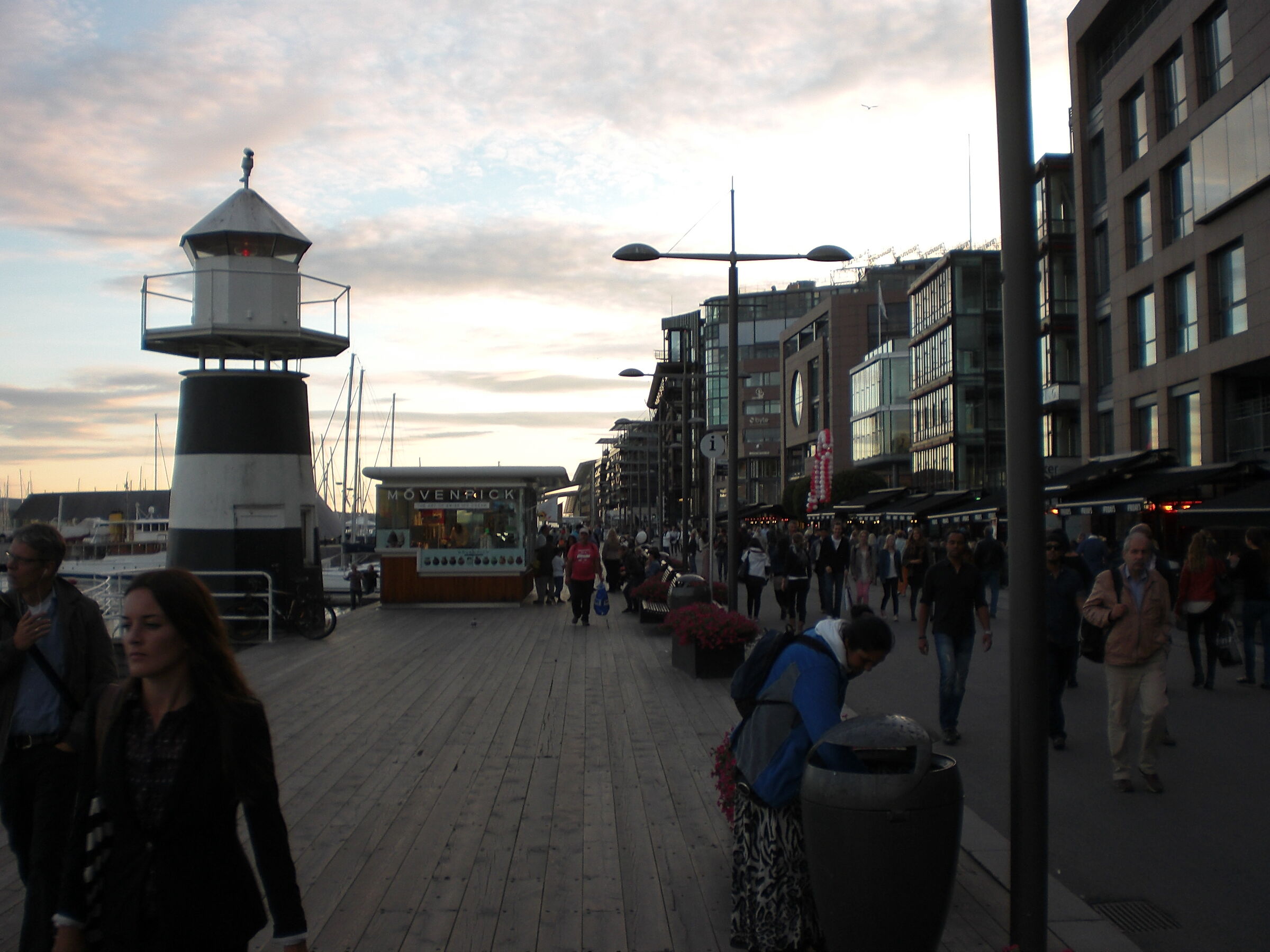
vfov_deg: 39.7
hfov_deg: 51.4
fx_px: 1321
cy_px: 476
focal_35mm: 36
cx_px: 635
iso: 50
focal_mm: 6.3
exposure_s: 1/125
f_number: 3.1
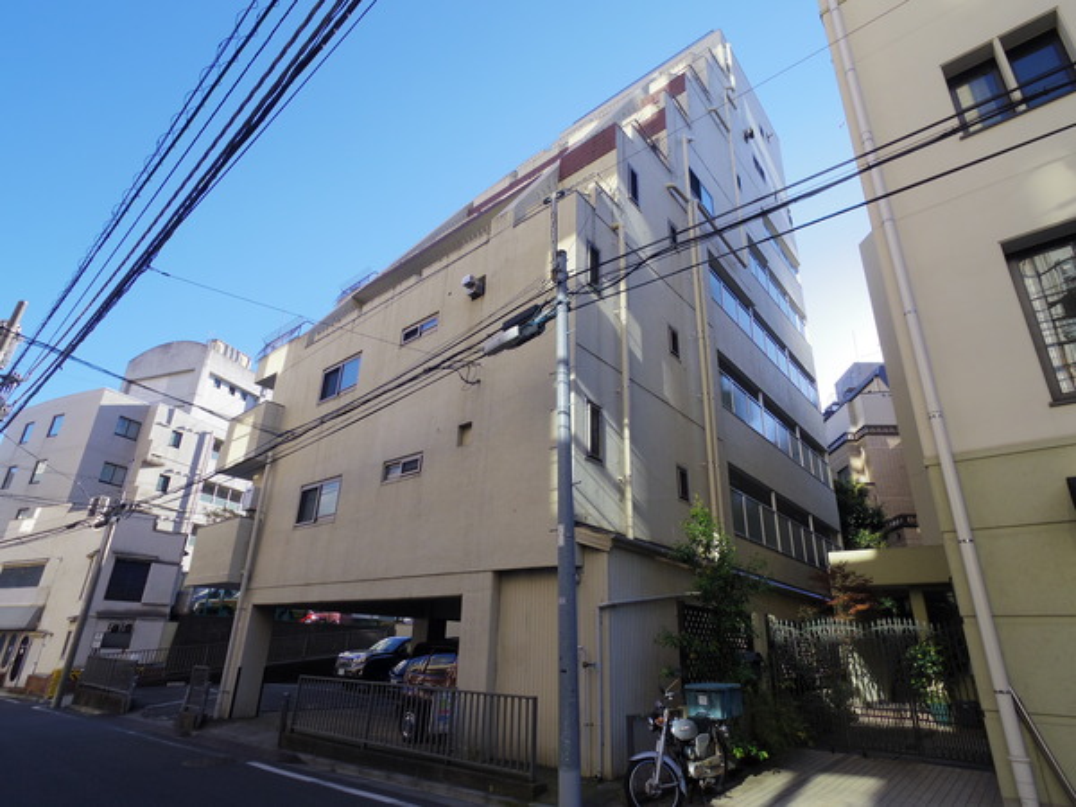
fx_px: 528
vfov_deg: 74.7
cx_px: 538
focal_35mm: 17
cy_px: 404
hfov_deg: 91.0
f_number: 4.5
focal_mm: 3.8
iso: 200
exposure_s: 1/100
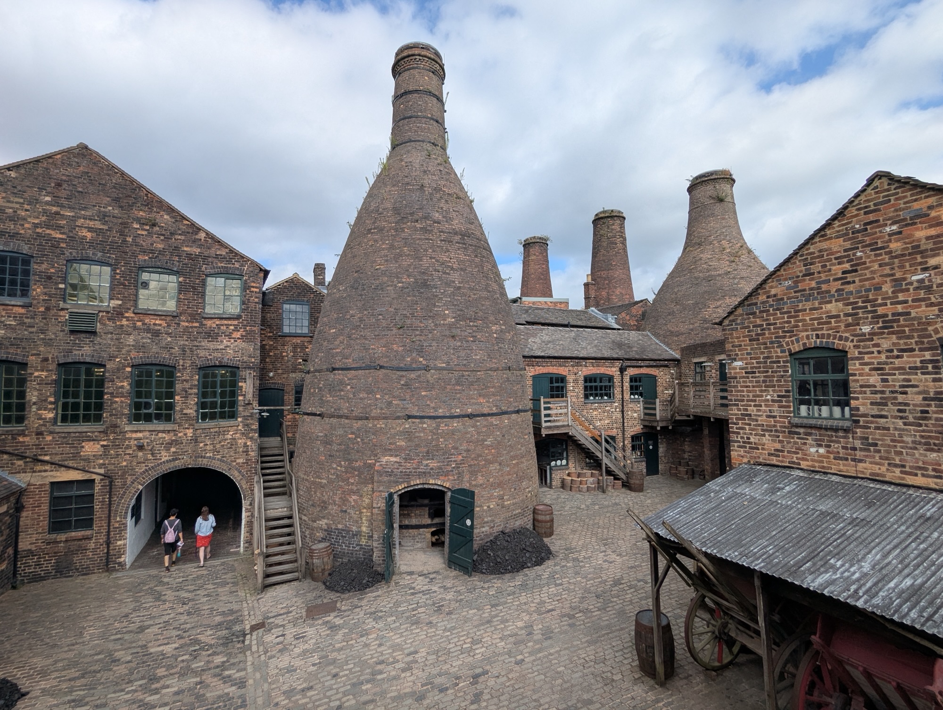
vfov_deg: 78.2
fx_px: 436
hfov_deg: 94.4
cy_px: 355
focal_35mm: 16
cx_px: 472
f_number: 2.2
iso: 50
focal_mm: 2.35
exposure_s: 1/1524
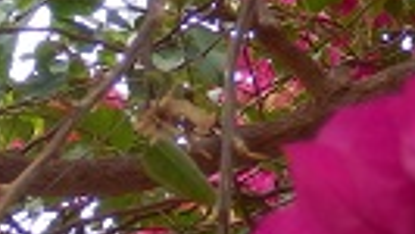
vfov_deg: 5.4
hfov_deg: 9.4
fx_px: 2499
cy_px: 212
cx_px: -28
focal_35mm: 227
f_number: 3.6
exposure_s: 1/60
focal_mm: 6.6
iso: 160
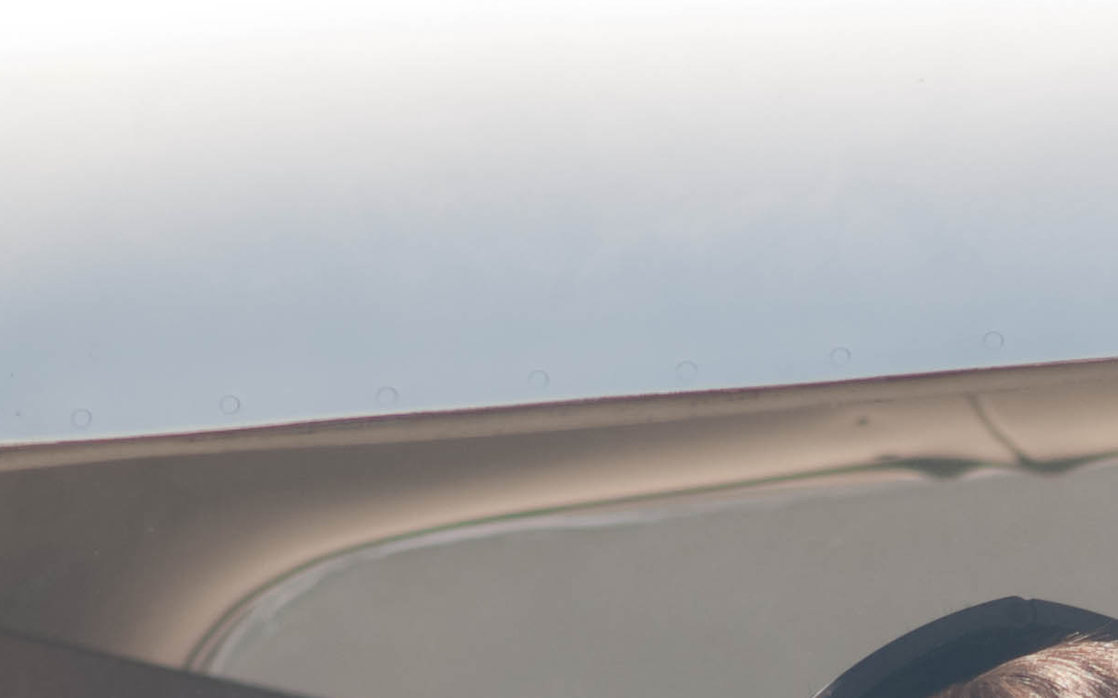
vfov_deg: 0.8
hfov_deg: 1.3
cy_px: 1176
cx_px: 1465
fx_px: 49381
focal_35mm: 1621
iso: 100
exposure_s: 1/200
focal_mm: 300
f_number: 4
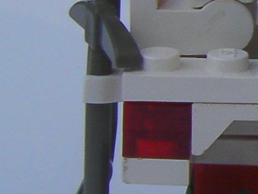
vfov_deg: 6.1
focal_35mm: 244
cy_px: 67
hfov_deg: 7.5
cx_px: 666
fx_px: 1819
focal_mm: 6.8
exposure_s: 1/91.4
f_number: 3.5
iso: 50
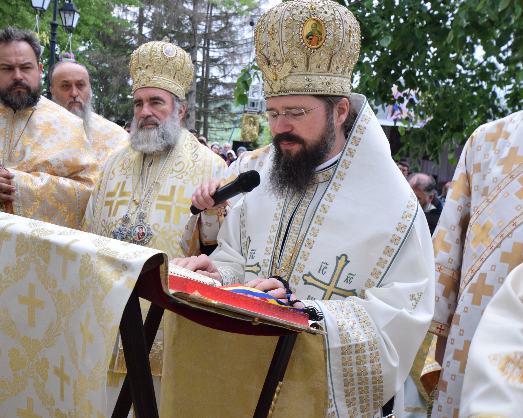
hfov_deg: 44.7
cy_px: 209
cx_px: 234
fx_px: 635
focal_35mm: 41
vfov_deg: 36.5
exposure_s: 1/100
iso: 500
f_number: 7.1
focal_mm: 24
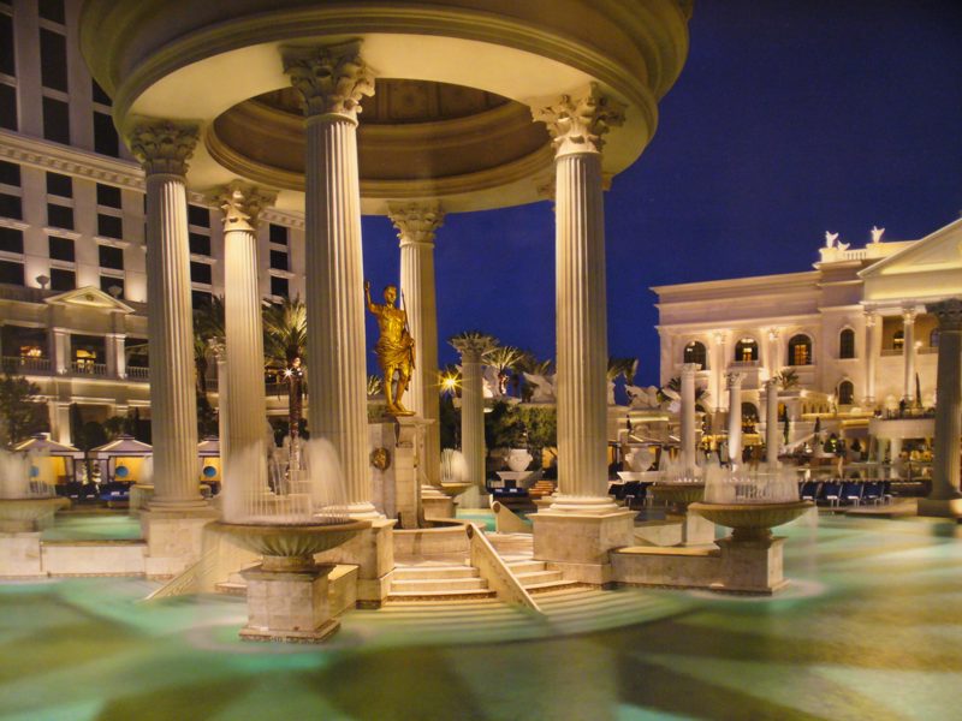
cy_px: 360
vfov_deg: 30.3
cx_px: 481
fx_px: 1334
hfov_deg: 39.7
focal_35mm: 48
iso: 200
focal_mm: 7.9
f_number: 3
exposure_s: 1/13
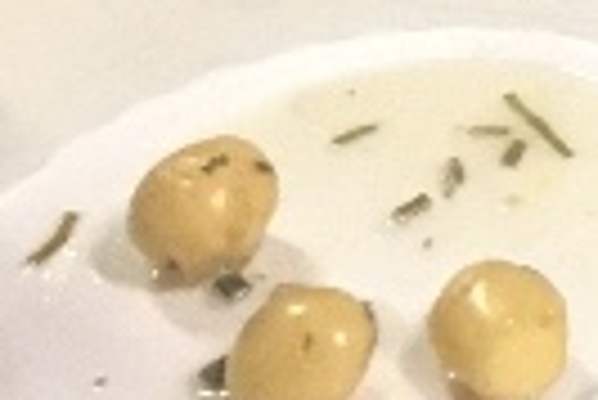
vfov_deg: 5.3
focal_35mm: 227
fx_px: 3775
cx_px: 1677
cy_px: -1200
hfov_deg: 8.0
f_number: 2.2
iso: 200
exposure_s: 1/25
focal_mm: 4.15
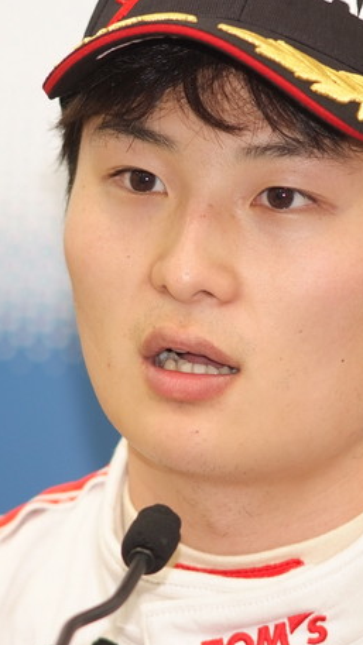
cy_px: 323
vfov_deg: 4.8
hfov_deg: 2.7
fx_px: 7633
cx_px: 189
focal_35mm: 446
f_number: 2.8
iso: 800
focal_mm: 180
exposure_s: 1/250
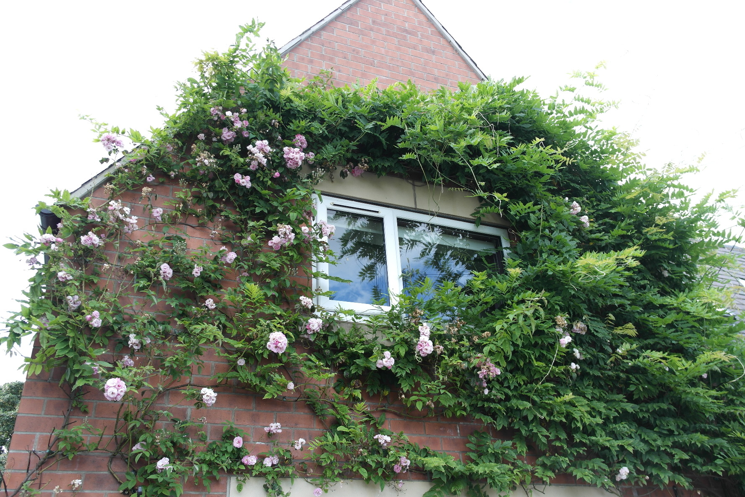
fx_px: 621
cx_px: 372
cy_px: 248
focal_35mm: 30
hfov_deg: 61.9
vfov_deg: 43.6
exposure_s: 1/80
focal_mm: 20
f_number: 4
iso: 100
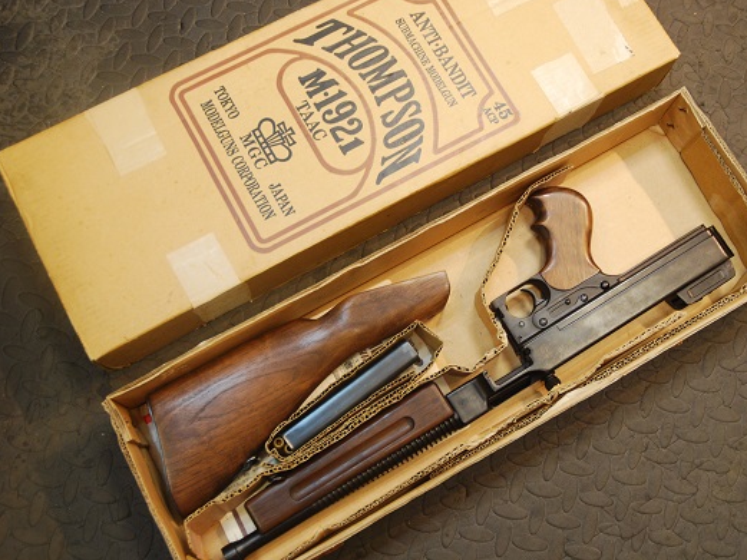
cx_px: 401
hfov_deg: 45.2
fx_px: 897
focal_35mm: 42
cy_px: 276
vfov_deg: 34.7
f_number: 3.8
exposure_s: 1/30
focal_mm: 25
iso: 640
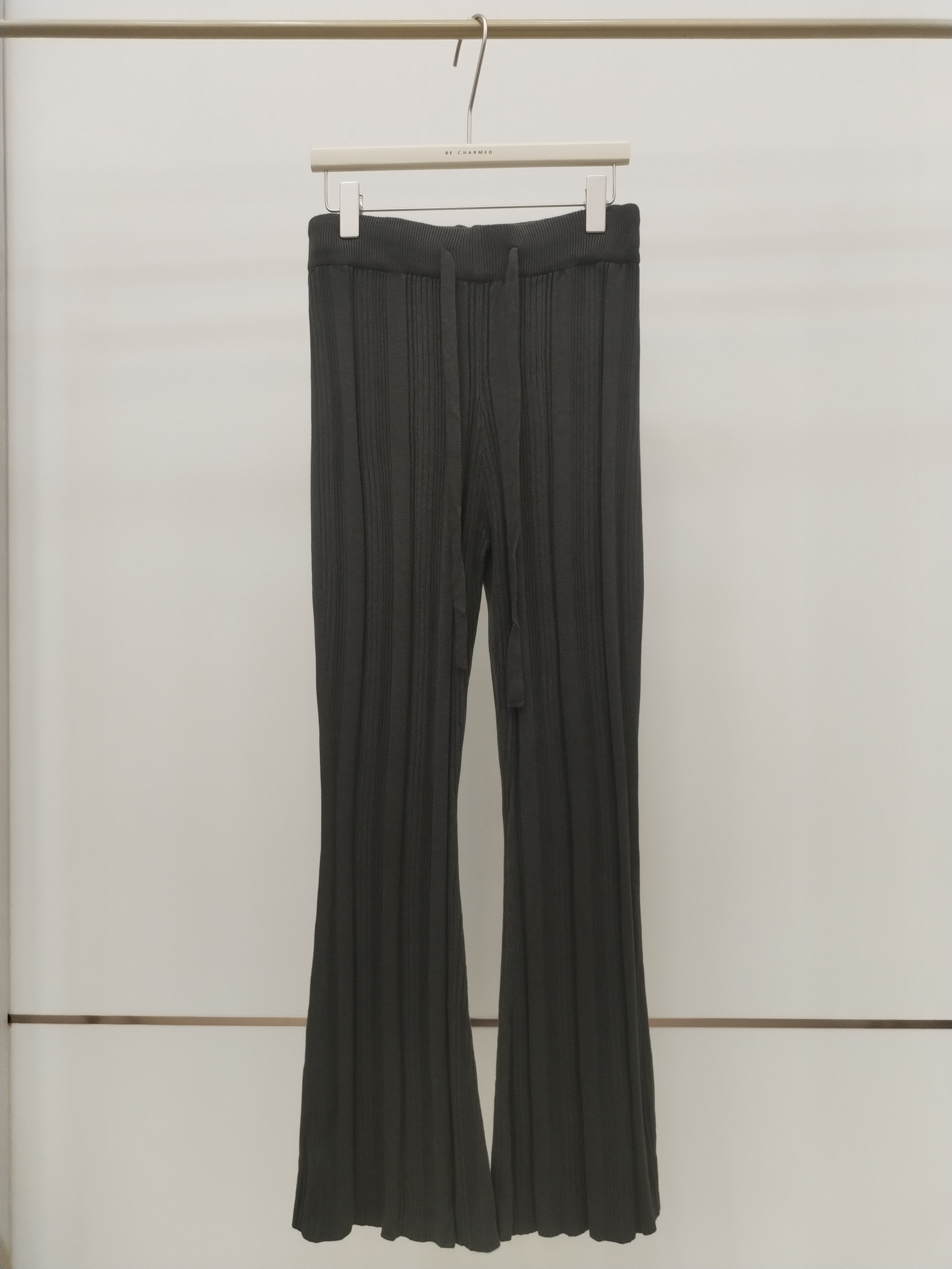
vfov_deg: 61.7
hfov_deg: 48.2
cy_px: 634
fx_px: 1063
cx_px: 476
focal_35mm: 29
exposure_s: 1/100
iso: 244
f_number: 1.8
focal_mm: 4.75
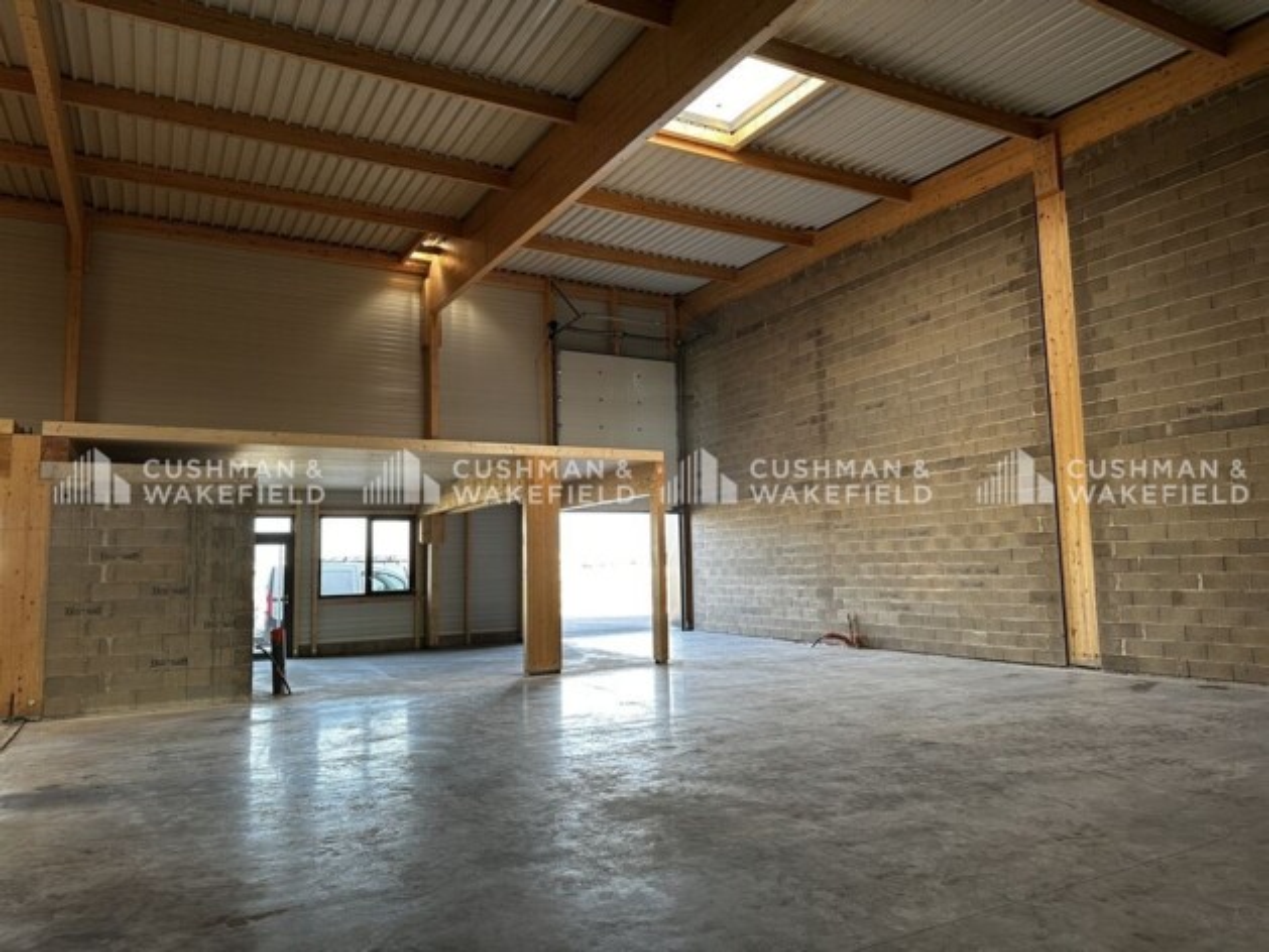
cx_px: 634
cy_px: 476
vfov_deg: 56.8
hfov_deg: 71.6
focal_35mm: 24
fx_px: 880
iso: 160
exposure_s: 1/121
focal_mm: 6.86
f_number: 1.78
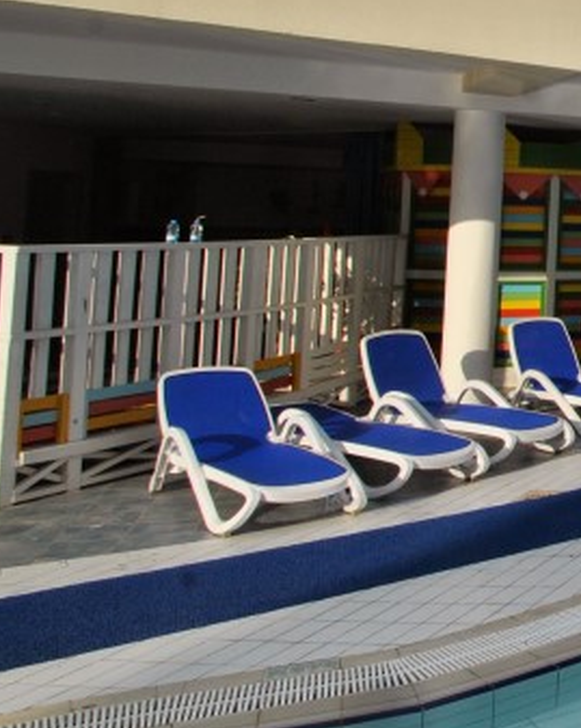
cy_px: 179
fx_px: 1033
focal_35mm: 48
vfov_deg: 37.8
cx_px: 1031
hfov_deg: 21.4
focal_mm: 10
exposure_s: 1/200
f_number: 10
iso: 100
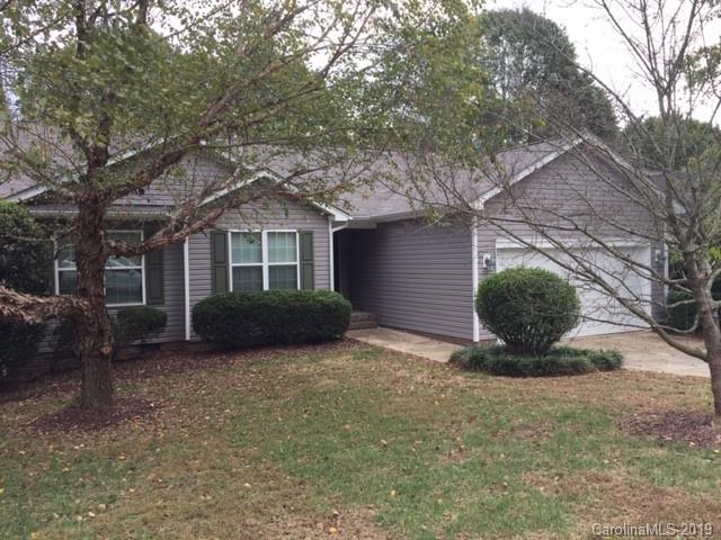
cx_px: 360
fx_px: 604
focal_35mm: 29
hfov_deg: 61.7
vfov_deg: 48.2
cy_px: 270
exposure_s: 1/353
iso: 32
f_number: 2.2
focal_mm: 4.15
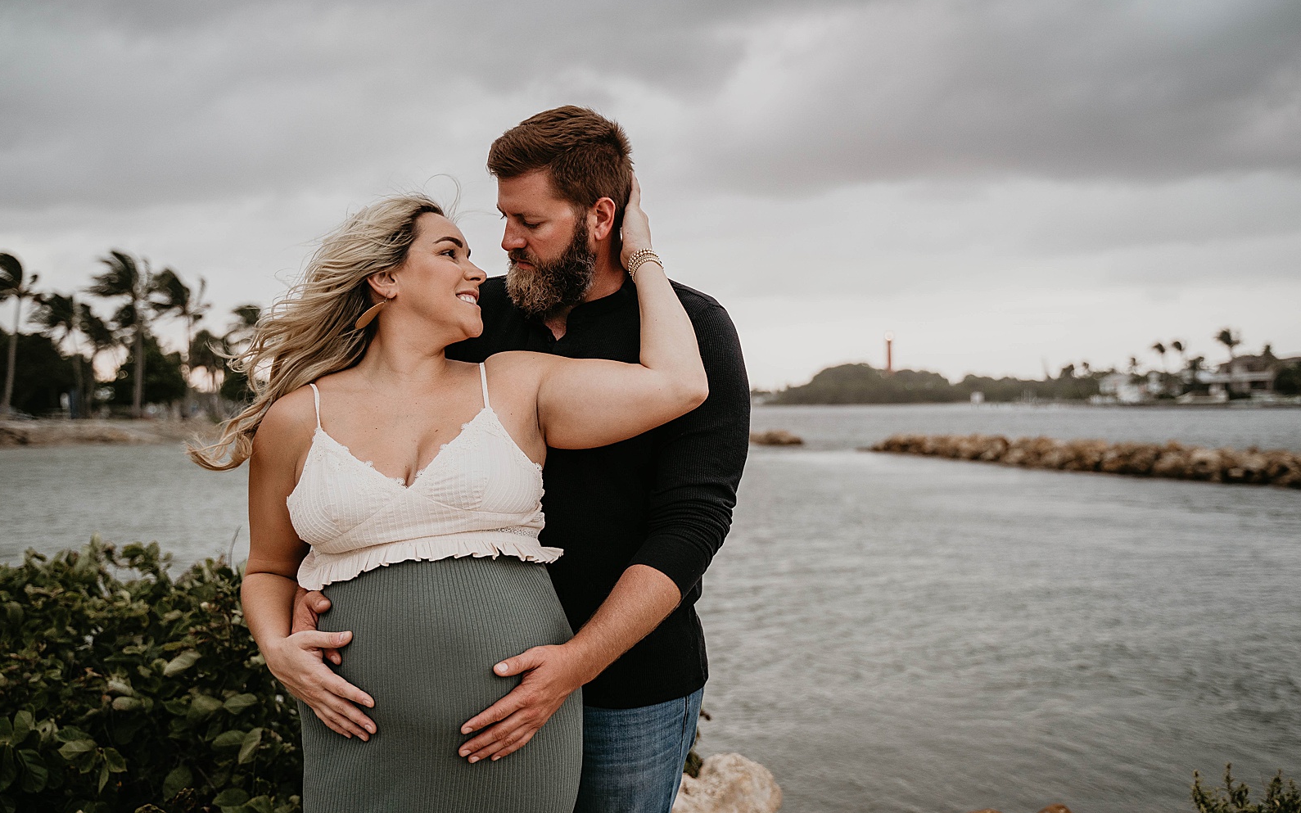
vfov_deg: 32.8
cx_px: 653
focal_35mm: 39
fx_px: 1383
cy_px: 433
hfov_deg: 50.4
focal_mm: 38
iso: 640
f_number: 2.8
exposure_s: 1/160
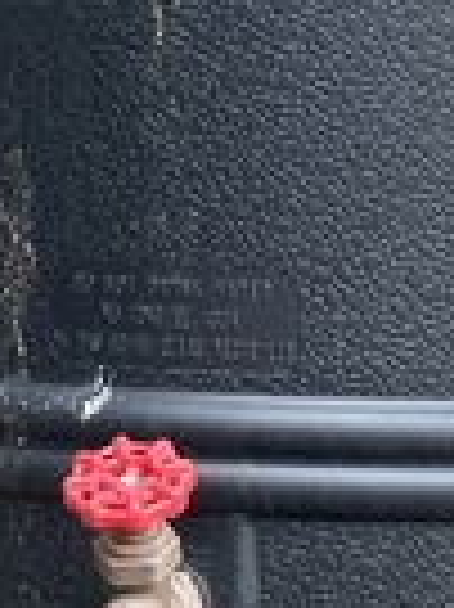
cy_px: -131
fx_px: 3450
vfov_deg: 9.9
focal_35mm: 197
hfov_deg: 7.5
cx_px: 146
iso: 25
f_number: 1.8
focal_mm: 3.99
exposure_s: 1/121
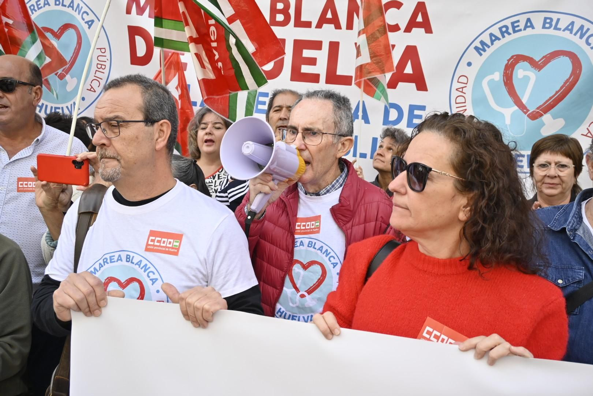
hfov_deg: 56.1
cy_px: 198
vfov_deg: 39.2
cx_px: 296
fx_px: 556
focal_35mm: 34
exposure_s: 1/400
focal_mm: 22.5
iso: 400
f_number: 5
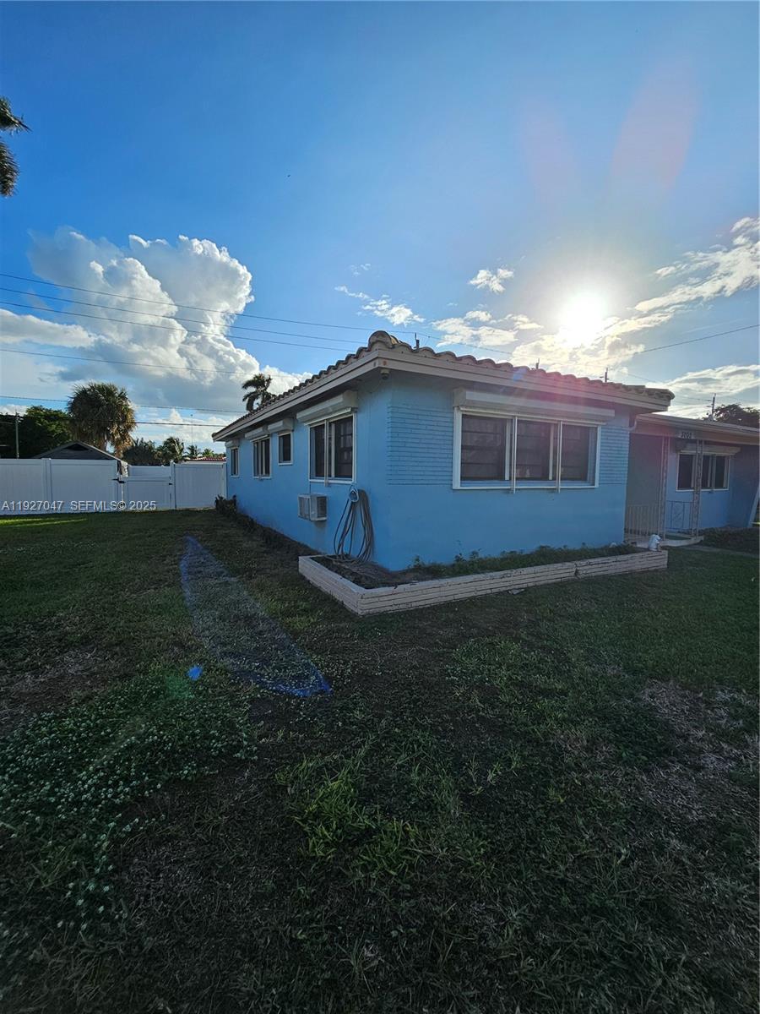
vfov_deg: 106.2
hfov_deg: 89.9
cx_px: 380
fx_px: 381
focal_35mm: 13
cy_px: 507
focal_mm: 2.2
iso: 50
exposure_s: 1/3067
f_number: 2.2
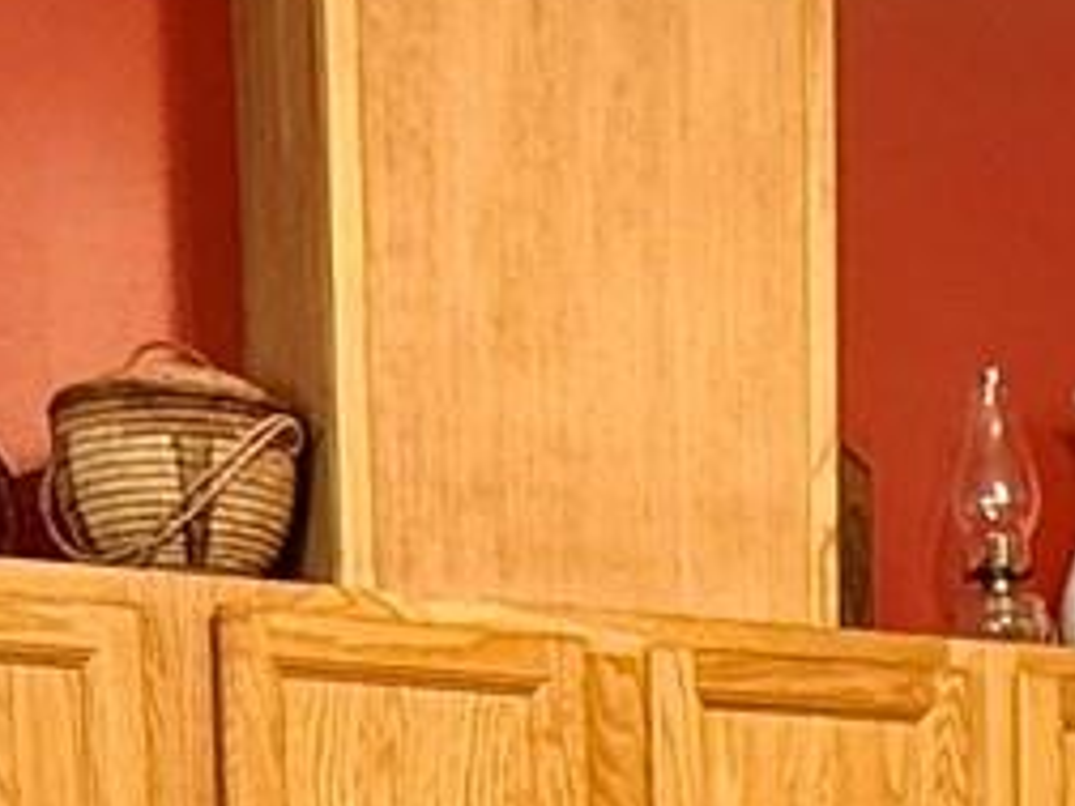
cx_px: 840
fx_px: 2764
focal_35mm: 89
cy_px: 1471
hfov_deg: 21.8
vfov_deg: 14.5
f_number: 2.2
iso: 320
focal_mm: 2.22
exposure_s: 1/60
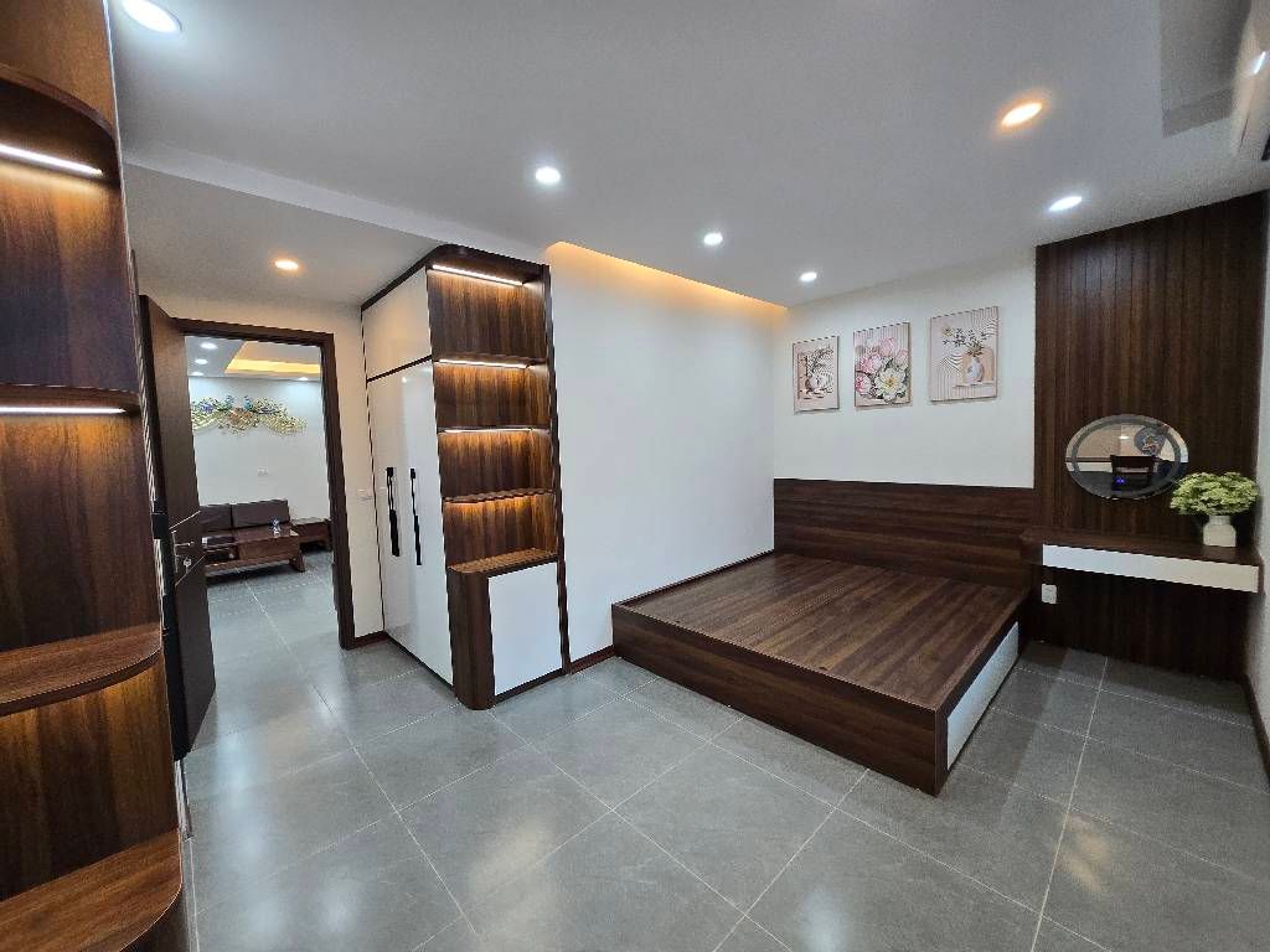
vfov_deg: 89.9
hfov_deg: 106.2
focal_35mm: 13
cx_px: 635
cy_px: 476
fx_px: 477
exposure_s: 1/50
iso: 160
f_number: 2.2
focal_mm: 1.7
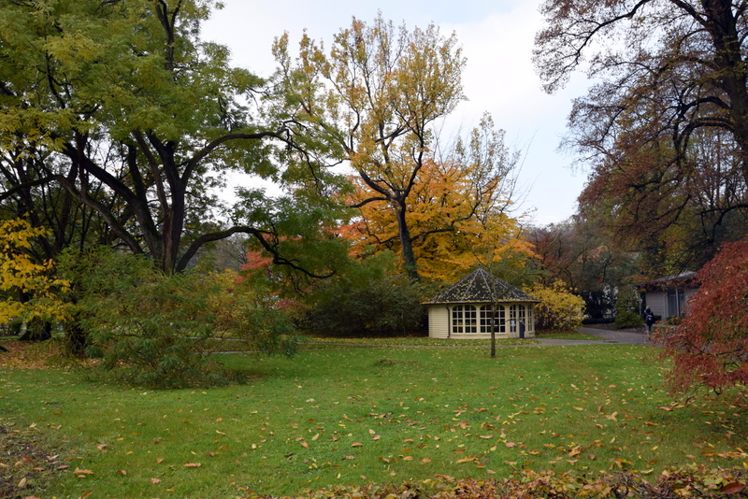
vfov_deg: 48.0
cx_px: 374
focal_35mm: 27
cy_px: 250
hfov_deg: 67.4
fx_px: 561
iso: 400
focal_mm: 18
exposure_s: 1/160
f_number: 9
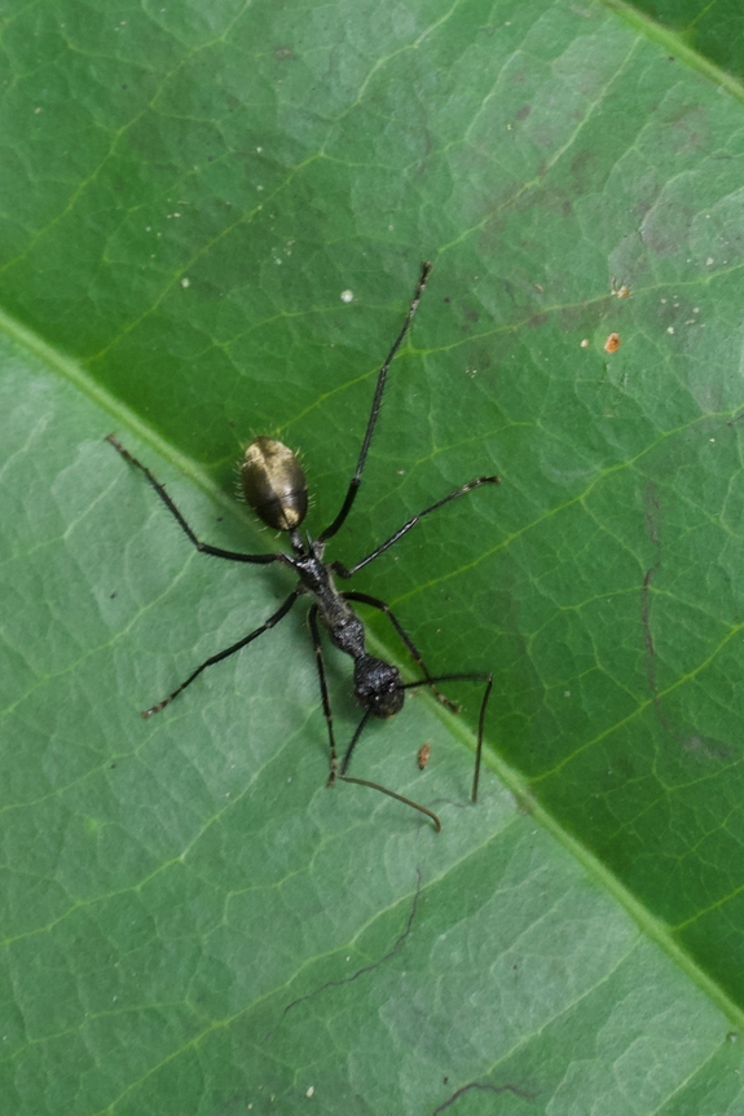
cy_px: 557
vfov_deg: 21.7
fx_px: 2915
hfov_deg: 14.5
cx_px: 329
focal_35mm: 94
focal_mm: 45
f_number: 9
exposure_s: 1/50
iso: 1600
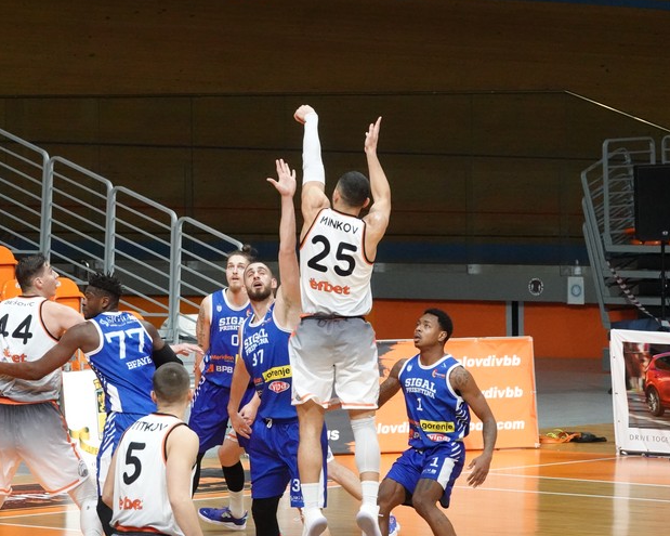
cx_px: 312
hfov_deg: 8.9
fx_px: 4302
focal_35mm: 217
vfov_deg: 7.1
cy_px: 280
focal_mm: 58.29
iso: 3200
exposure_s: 1/640
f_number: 5
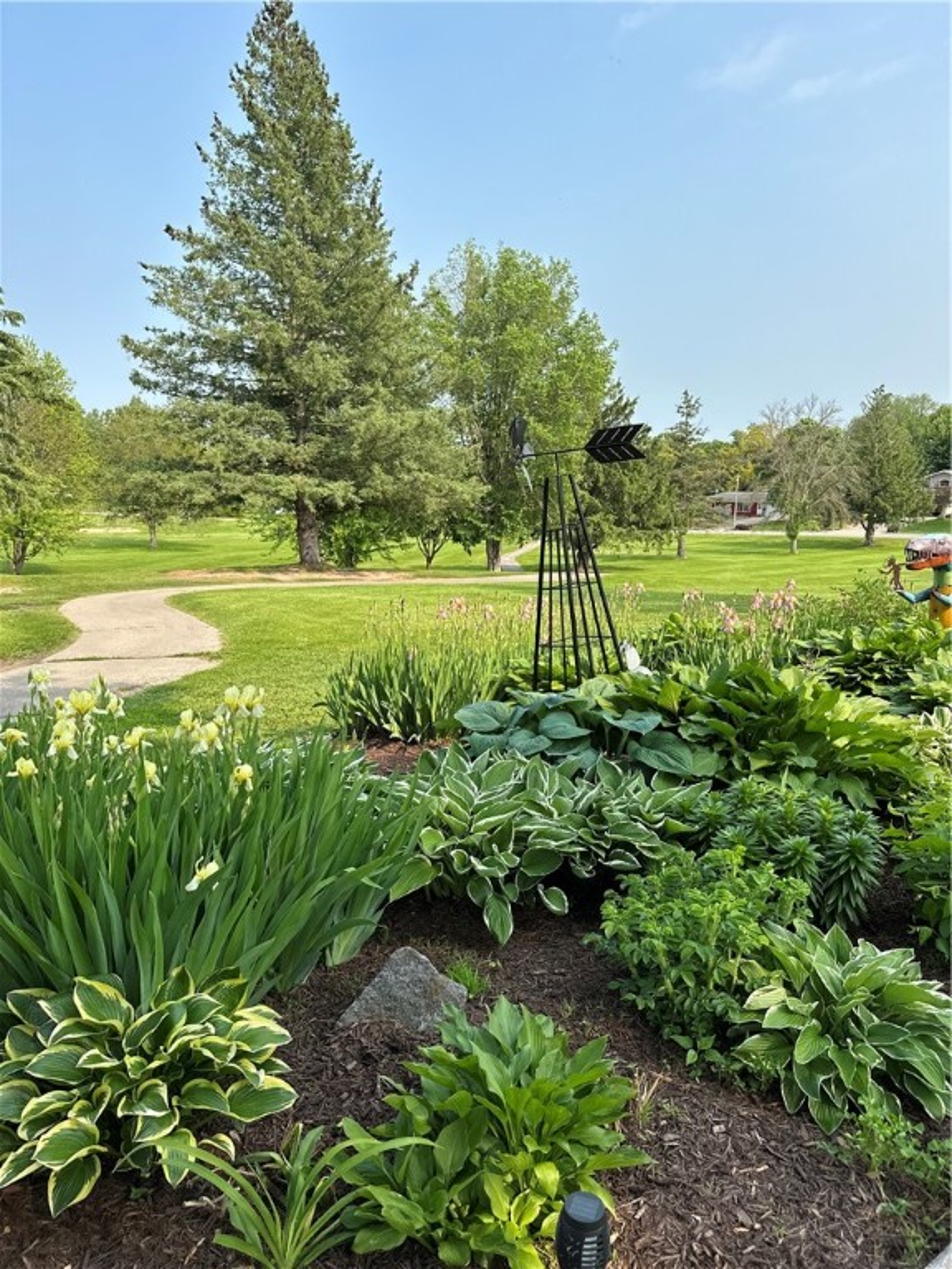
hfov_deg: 56.8
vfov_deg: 71.6
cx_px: 476
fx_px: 880
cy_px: 634
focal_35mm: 24
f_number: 1.78
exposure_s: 1/2203
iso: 80
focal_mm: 6.86
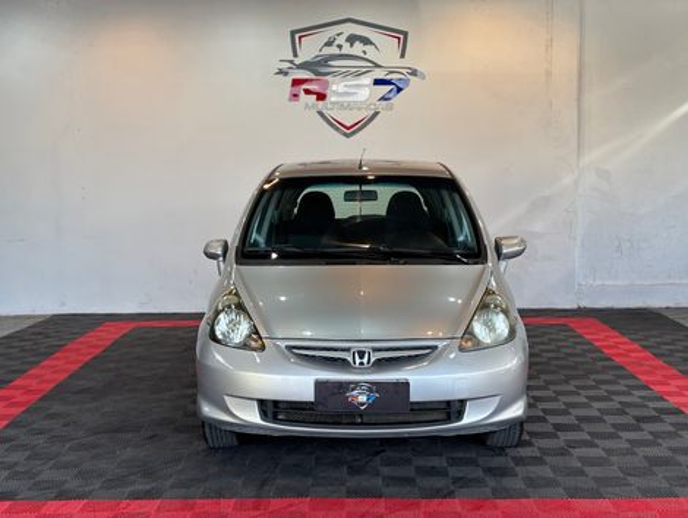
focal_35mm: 52
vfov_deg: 28.1
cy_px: 259
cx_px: 344
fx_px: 1035
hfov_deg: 36.8
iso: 32
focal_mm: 5.96
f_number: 1.6
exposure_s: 1/210
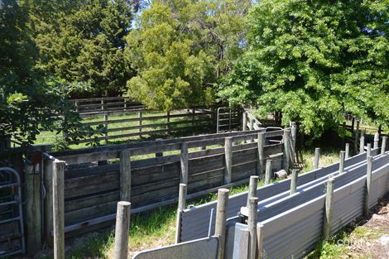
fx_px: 292
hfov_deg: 67.4
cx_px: 194
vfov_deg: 47.9
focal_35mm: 27
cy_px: 130
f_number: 5.6
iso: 110
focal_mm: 18
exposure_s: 1/125
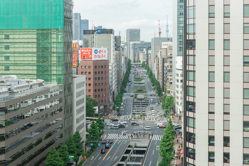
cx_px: 124
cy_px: 83
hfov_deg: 39.6
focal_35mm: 50
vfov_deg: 27.0
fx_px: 346
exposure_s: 1/800
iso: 100
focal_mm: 50
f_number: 2.2
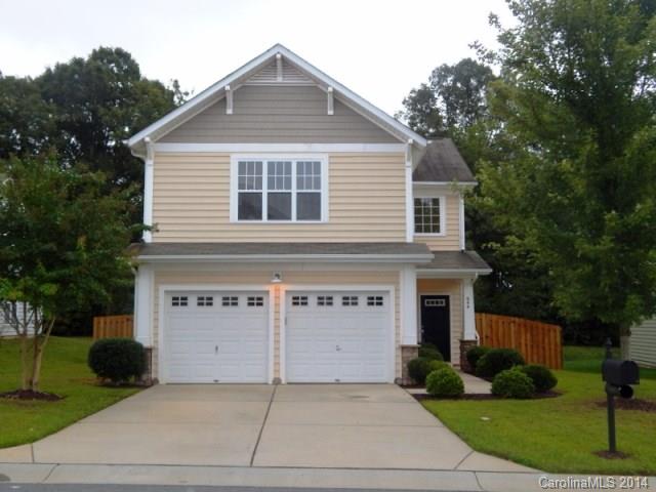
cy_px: 246
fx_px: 720
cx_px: 328
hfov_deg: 49.0
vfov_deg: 37.7
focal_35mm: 38
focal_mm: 6.8
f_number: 3.4
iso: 125
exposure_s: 1/200
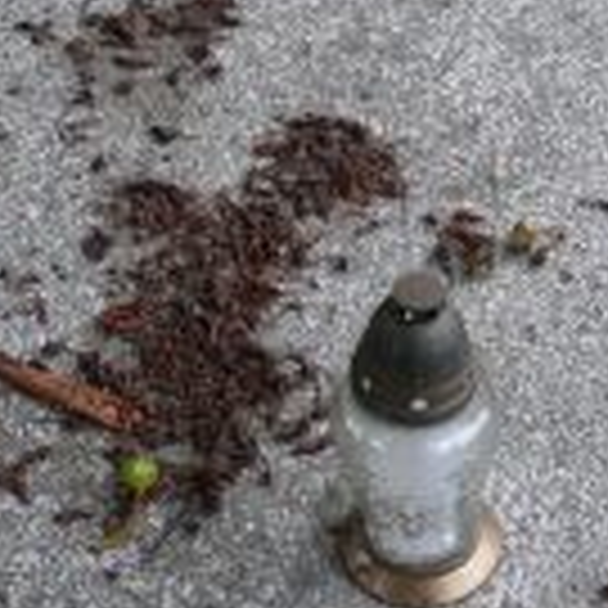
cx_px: 482
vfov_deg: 15.7
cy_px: 81
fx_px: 2186
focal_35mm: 110
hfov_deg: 15.7
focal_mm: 7.4
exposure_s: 1/80
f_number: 2.8
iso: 100
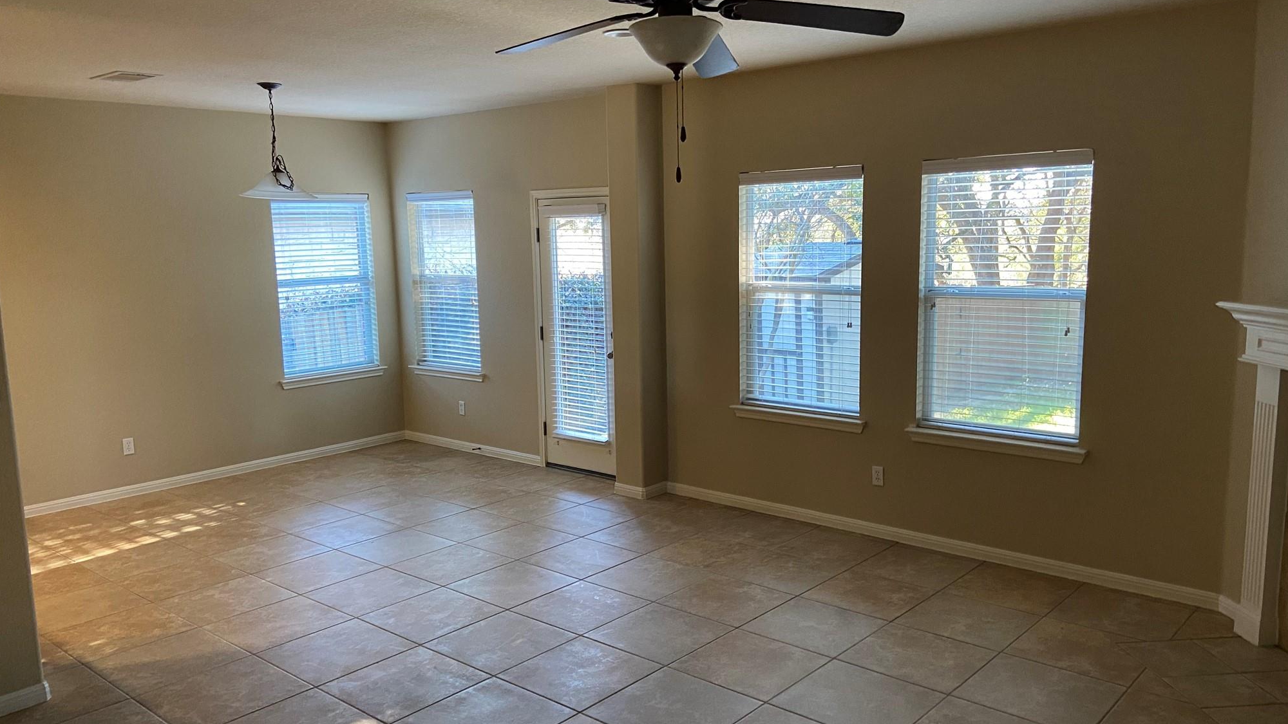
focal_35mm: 29
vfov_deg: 40.2
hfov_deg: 66.1
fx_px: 990
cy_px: 384
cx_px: 656
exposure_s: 1/60
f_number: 1.8
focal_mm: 4.25
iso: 250
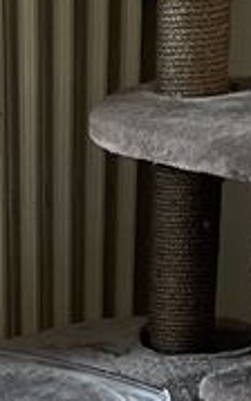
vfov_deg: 10.9
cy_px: 1053
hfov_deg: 8.5
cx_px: 11
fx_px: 1684
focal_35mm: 154
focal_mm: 4.2
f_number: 1.6
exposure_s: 1/77
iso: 125
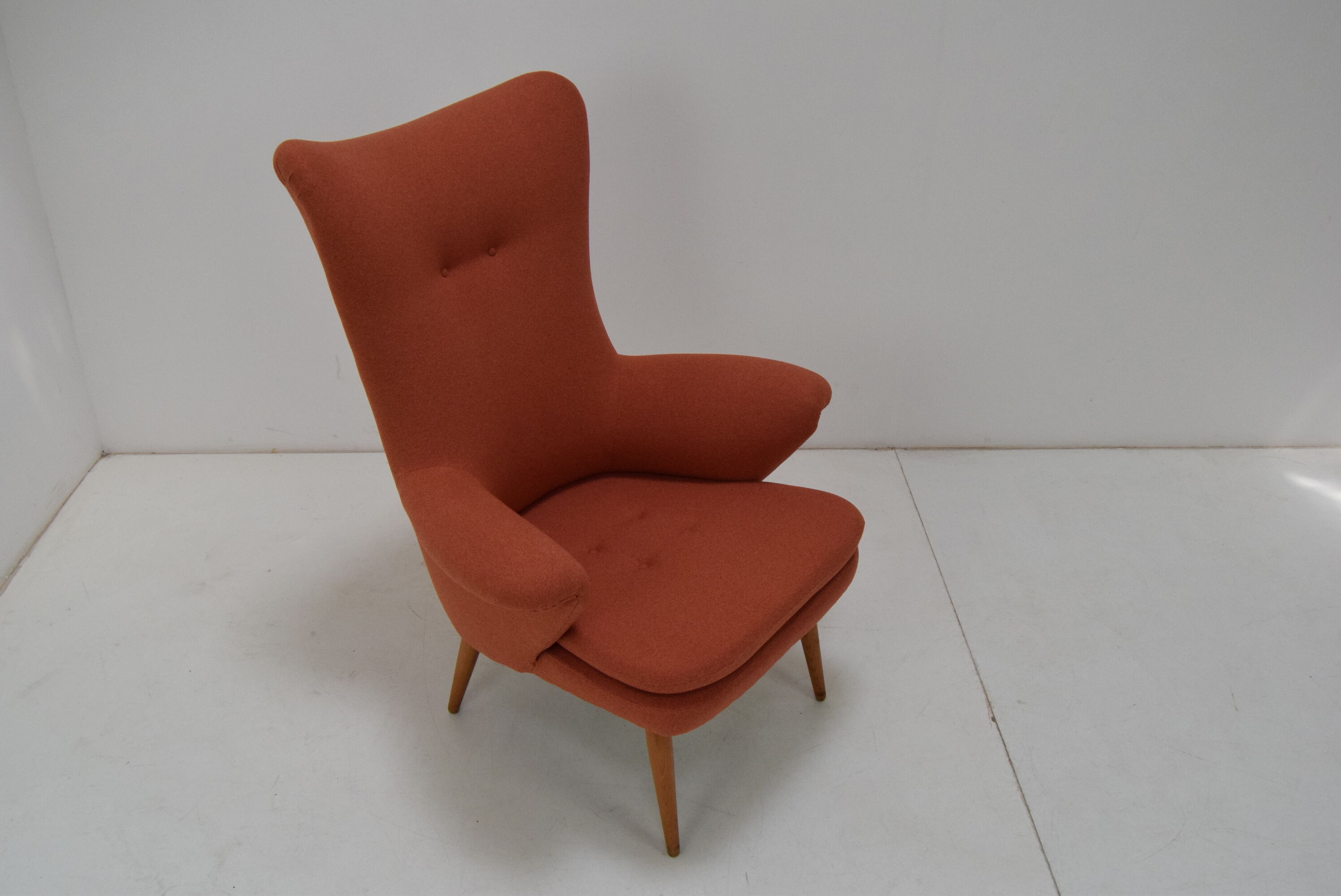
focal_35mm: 33
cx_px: 670
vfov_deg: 40.0
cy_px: 448
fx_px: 1230
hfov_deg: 57.2
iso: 1600
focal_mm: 22
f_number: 9
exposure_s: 1/320
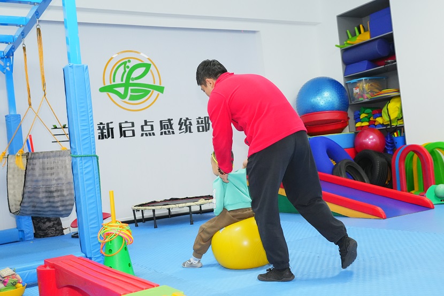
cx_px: 222
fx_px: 518
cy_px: 148
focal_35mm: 42
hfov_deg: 46.4
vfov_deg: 31.9
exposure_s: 1/250
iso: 4000
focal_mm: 28
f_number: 4
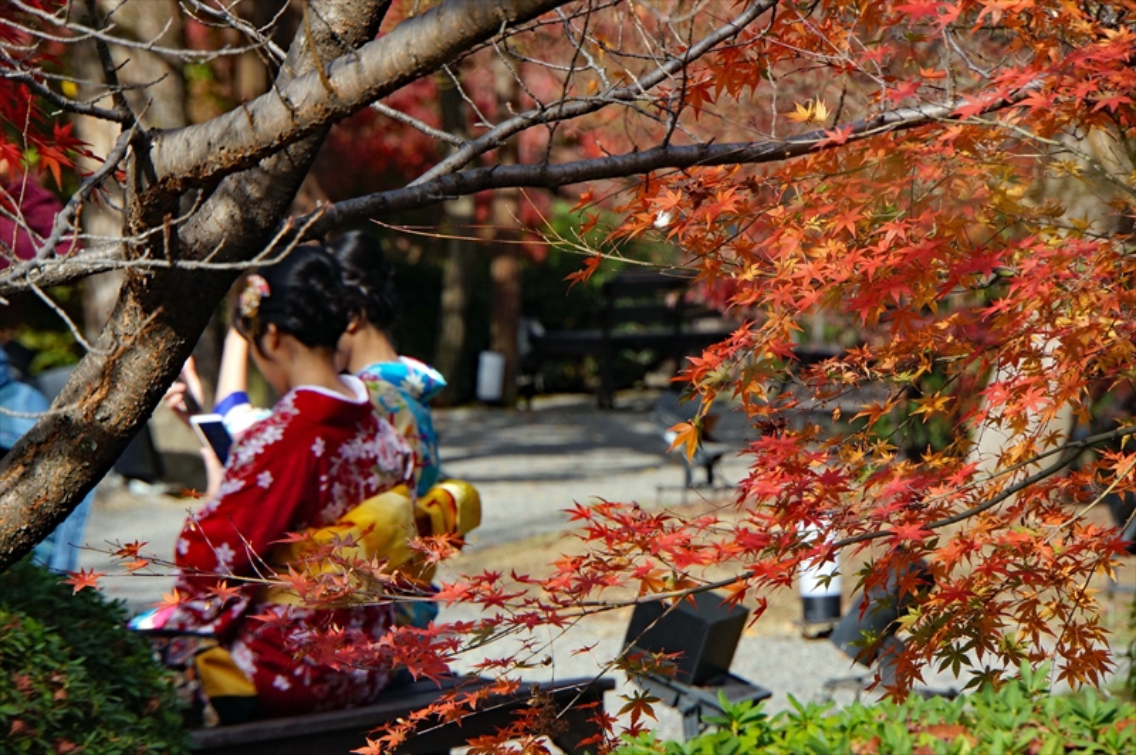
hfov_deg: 6.9
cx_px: 568
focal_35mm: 300
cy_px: 378
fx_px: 9459
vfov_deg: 4.6
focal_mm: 200
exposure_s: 1/400
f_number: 10
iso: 400
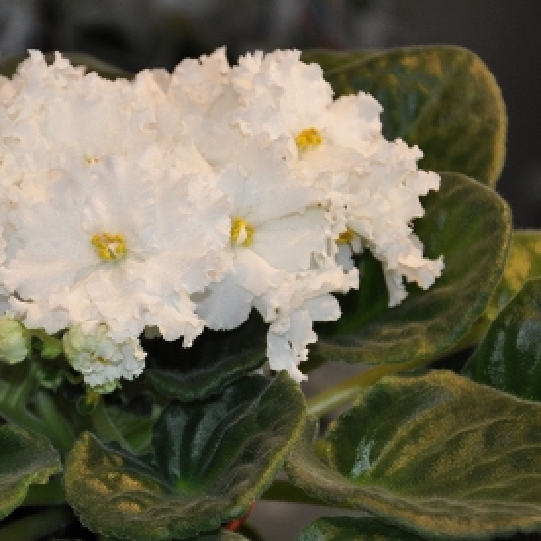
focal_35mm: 120
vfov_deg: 14.5
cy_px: 279
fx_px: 2122
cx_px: 114
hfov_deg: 14.5
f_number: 5
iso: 500
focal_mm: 58
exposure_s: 1/80
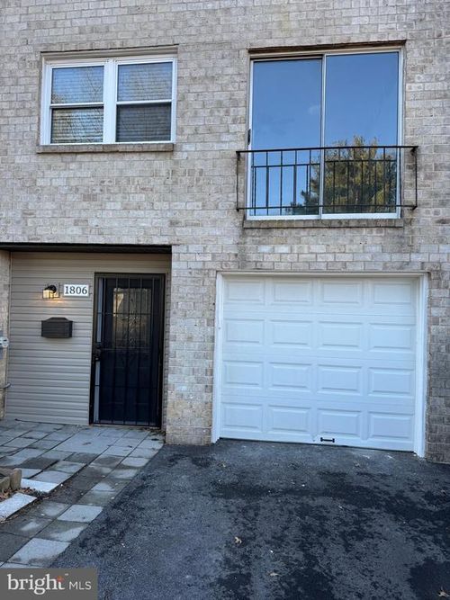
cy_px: 300
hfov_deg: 56.8
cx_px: 225
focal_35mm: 24
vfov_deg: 71.6
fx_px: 416
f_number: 1.78
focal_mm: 6.76
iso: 80
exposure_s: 1/506
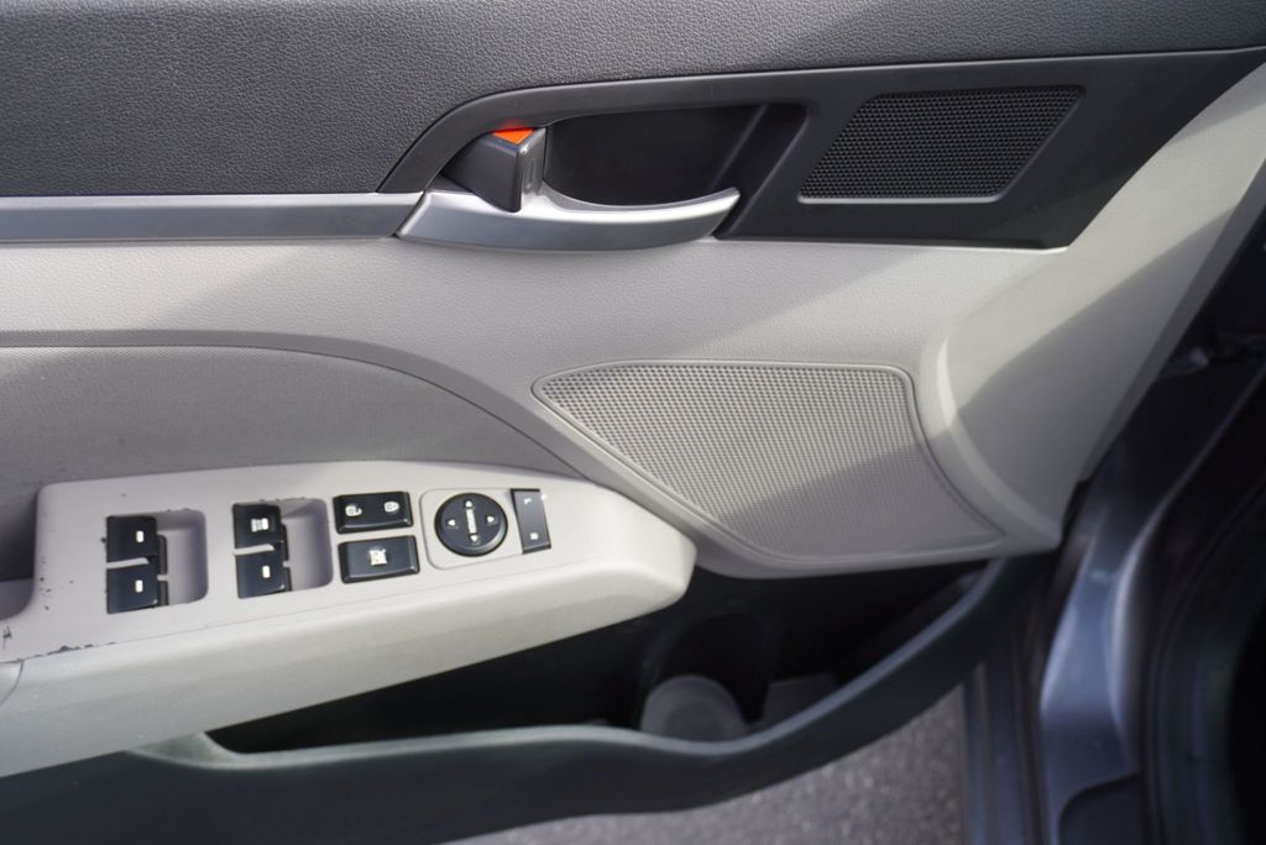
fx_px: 1214
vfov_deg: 38.4
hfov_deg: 55.1
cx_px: 633
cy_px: 422
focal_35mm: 34
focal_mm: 23
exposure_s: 1/160
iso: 125
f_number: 4
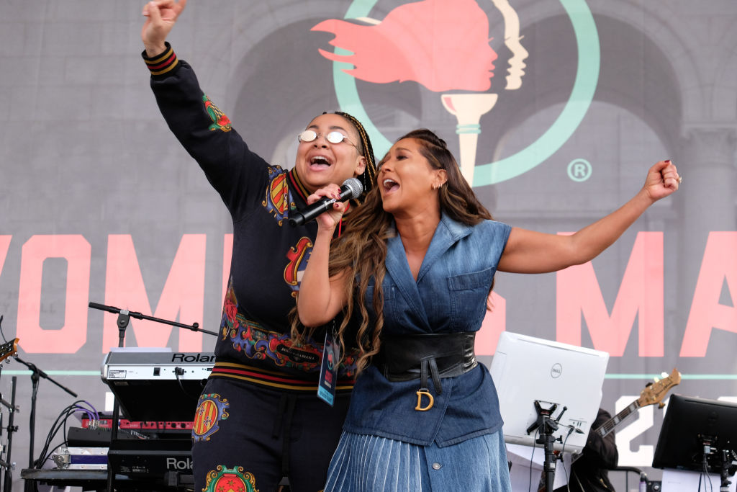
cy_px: 246
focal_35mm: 83
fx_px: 1699
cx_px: 368
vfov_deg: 16.5
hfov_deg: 24.5
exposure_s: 1/250
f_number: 5.6
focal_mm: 55
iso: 640
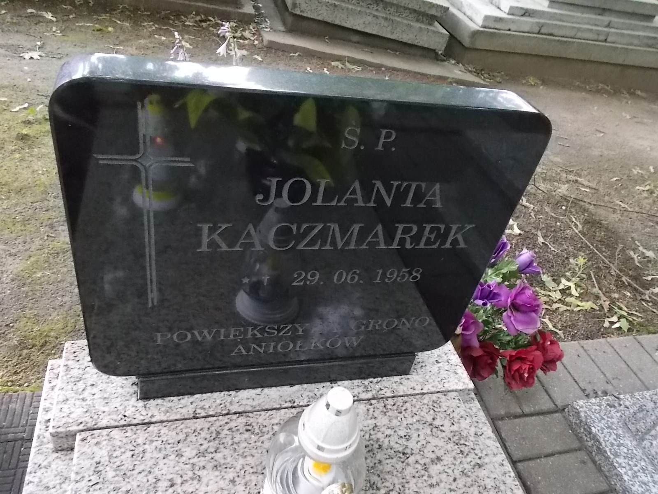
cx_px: 329
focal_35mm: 26
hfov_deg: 67.3
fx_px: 494
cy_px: 247
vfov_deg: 53.1
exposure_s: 1/200
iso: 400
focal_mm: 4.6
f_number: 3.2
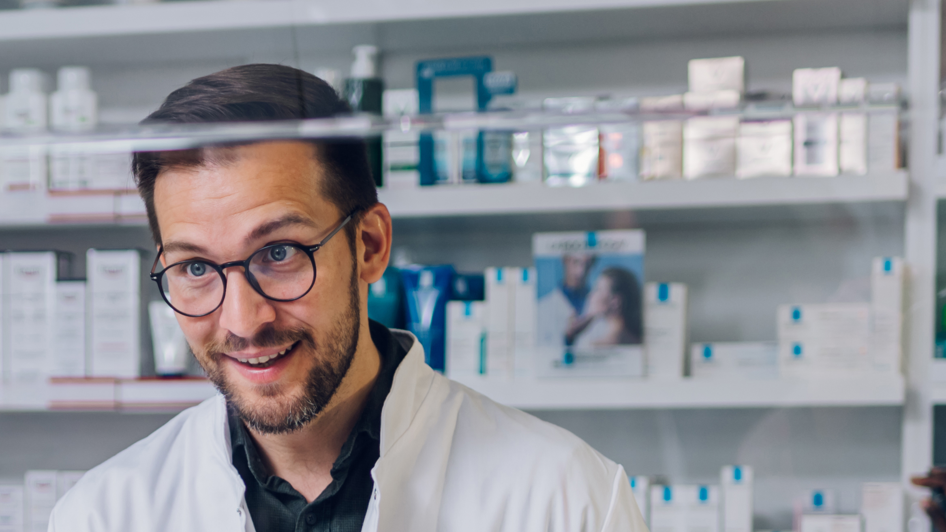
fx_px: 2358
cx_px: 325
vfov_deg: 12.6
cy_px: 630
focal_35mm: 94
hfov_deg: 22.6
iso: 160
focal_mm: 35
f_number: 1.8
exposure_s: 1/250
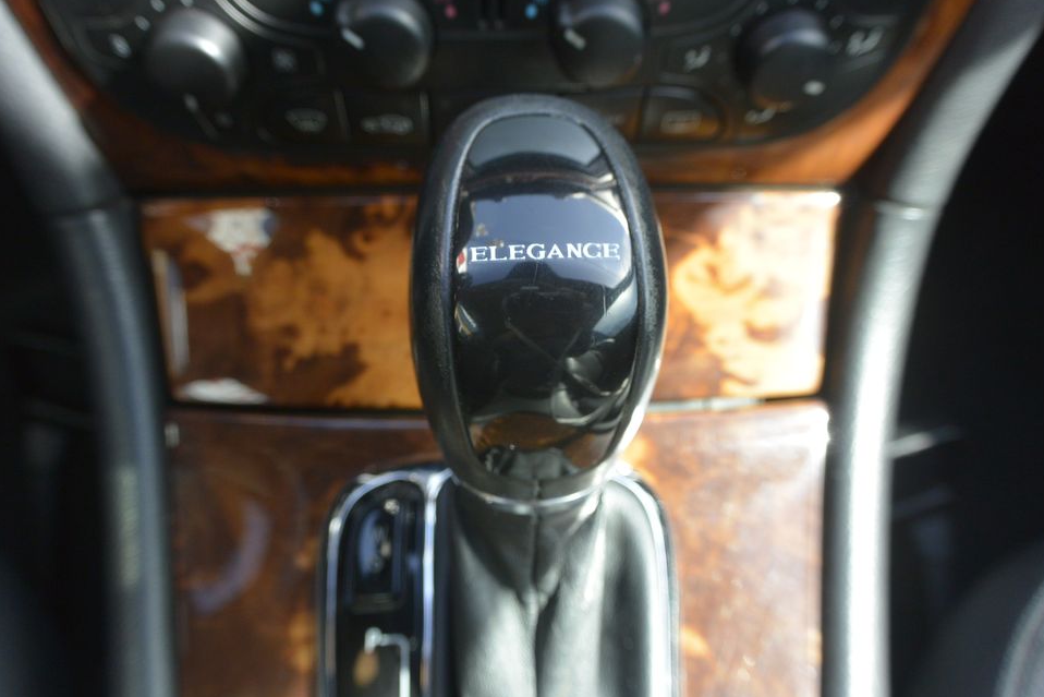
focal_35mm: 31
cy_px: 359
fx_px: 899
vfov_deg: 42.3
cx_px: 520
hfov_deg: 60.3
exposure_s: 1/125
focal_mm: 11
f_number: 3.5
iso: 220
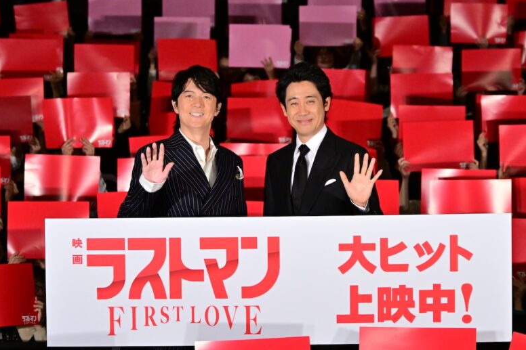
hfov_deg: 11.4
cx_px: 262
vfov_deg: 7.6
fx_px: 2644
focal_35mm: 181
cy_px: 175
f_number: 6.3
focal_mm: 120
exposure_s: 1/200
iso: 3200
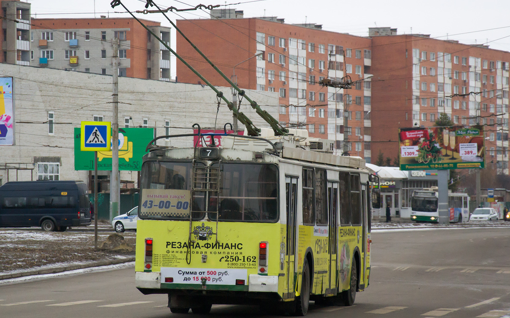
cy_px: 156
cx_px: 256
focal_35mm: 162
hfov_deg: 13.0
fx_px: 2244
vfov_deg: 8.1
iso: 800
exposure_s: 1/500
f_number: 5.6
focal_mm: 105
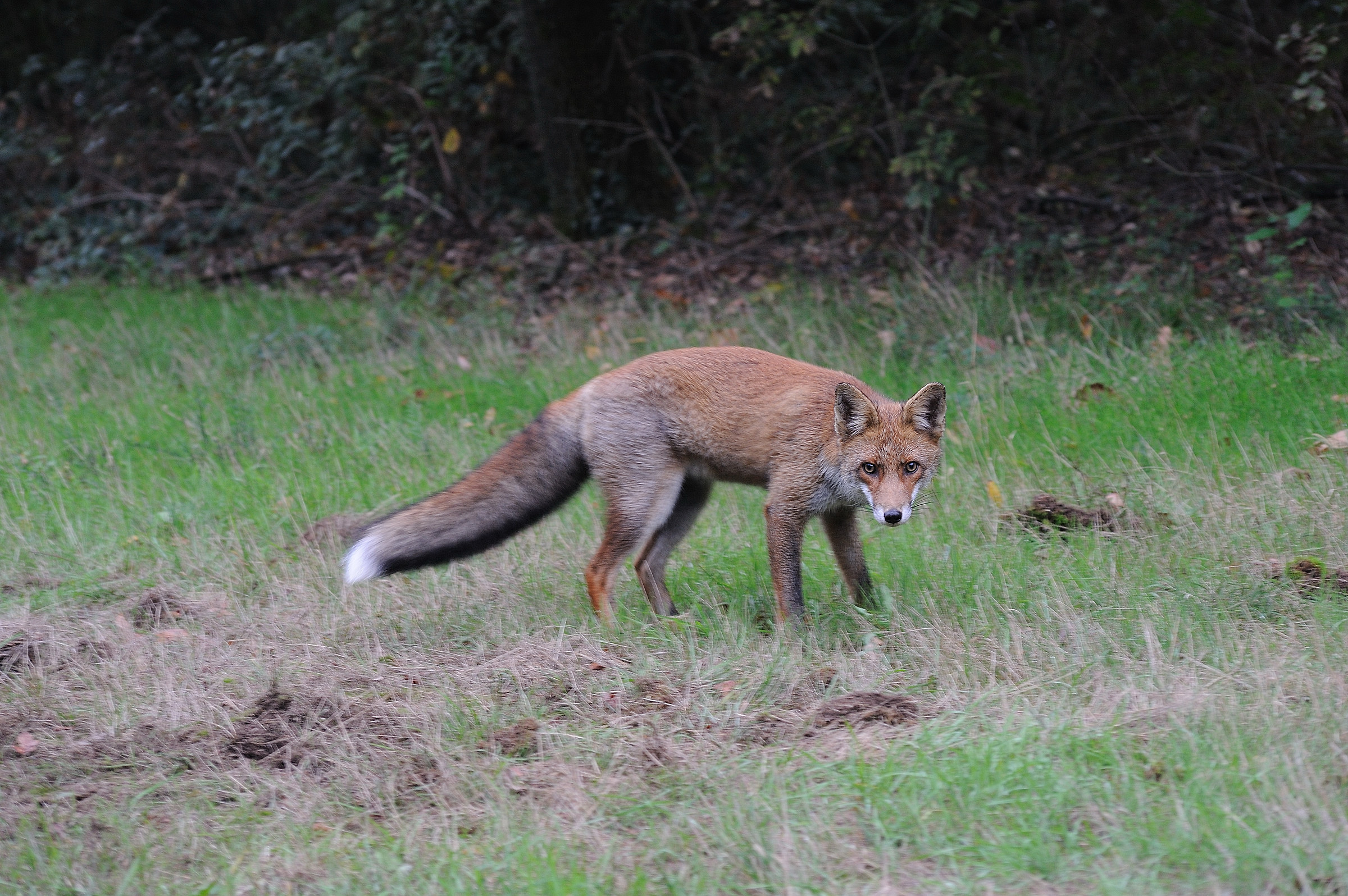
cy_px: 448
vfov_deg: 11.8
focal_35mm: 116
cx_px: 674
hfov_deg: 17.7
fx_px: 4340
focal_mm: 116
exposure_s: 1/25
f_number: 8
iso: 800
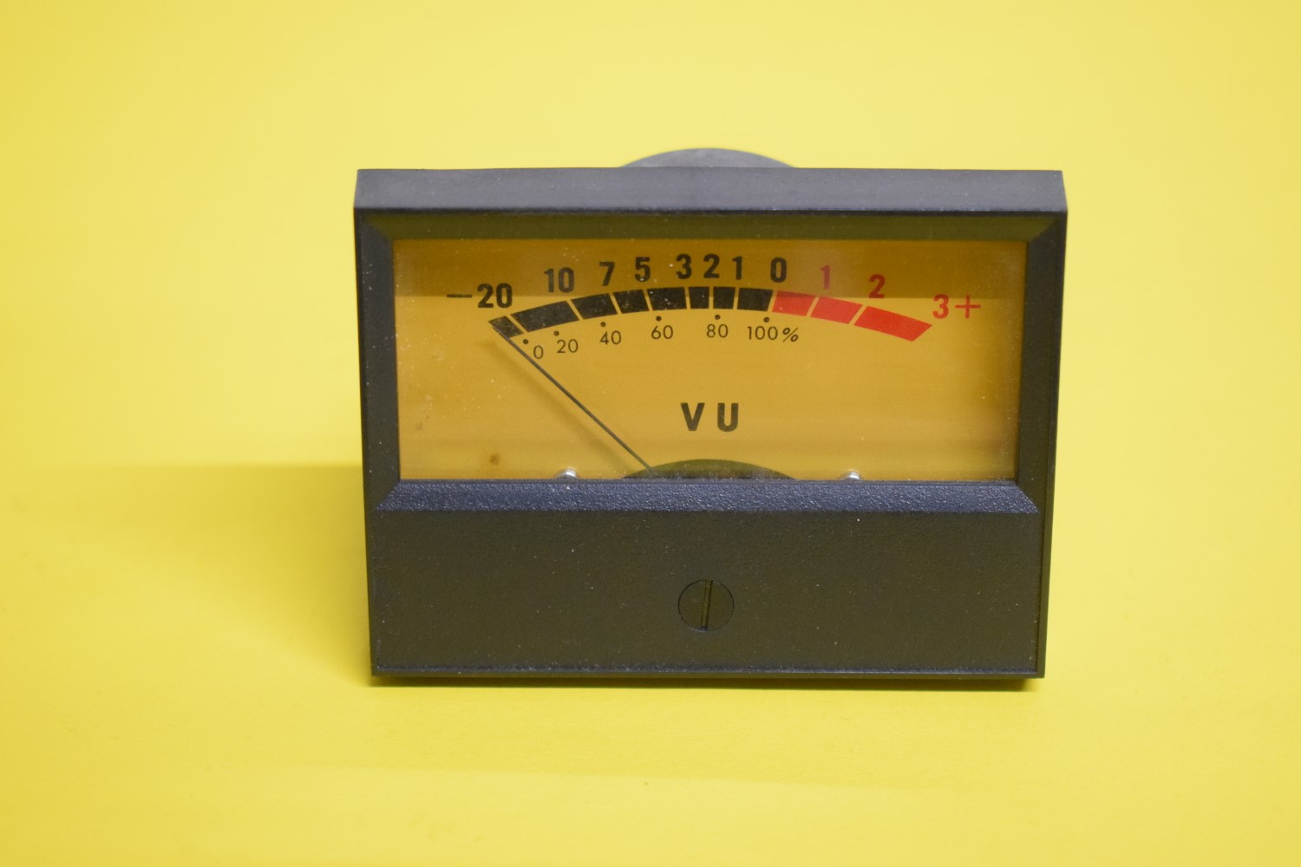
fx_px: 2710
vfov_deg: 18.2
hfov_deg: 27.0
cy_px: 434
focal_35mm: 75
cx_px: 650
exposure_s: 1/100
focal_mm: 50
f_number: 5.6
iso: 3200
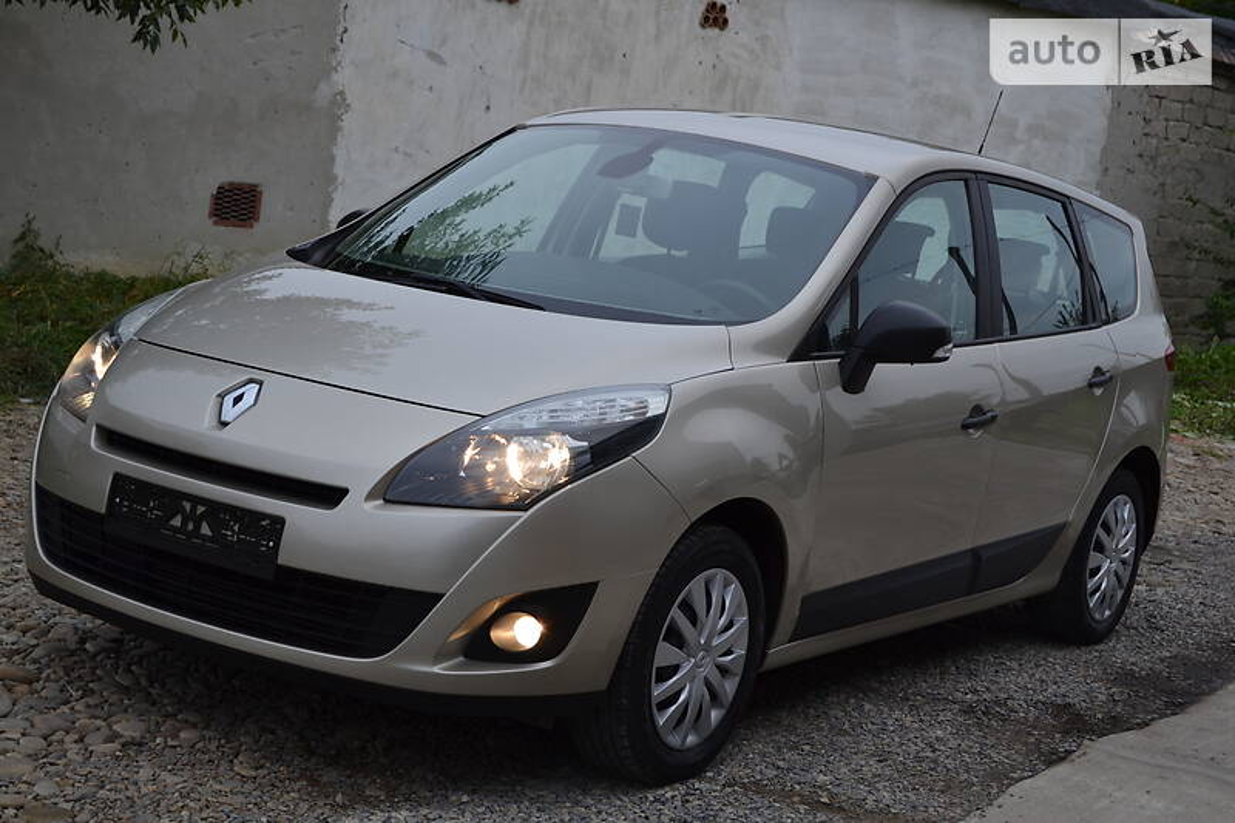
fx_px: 2161
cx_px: 618
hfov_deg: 31.9
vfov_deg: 21.6
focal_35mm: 63
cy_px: 412
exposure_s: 1/125
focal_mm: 42
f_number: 5.6
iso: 140
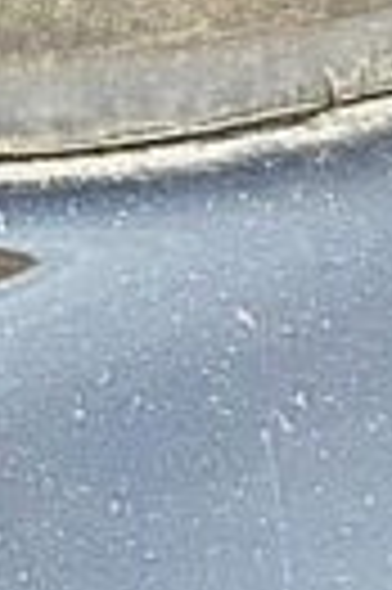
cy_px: -581
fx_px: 5404
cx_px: -658
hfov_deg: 4.1
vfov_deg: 6.1
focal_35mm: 330
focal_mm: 6
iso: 32
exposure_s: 1/122
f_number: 2
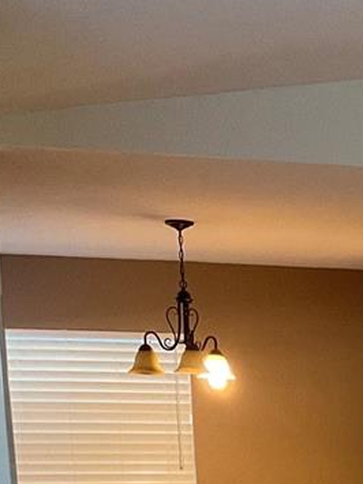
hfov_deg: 14.0
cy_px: 720
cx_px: 561
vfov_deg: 18.0
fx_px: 1371
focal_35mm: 98
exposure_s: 1/60
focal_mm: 3
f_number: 1.8
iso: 125
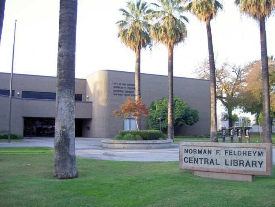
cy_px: 104
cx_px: 138
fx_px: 310
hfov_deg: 47.9
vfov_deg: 36.8
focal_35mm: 39
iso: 50
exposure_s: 1/60
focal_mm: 8
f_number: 2.8
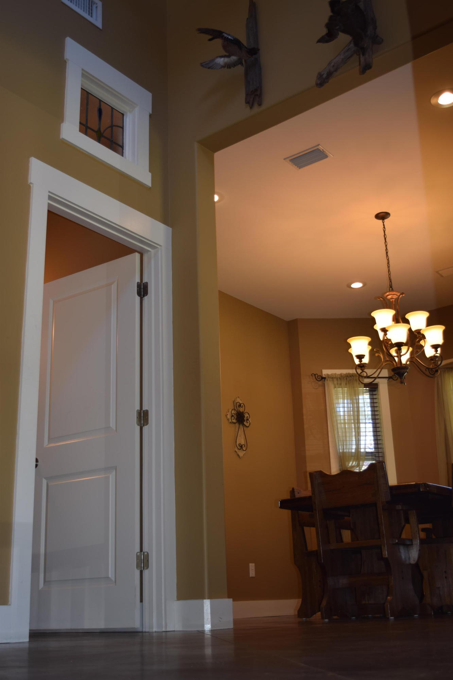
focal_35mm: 42
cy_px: 340
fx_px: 793
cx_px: 226
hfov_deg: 31.9
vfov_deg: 46.4
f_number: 4.5
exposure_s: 1/25
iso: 100
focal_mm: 28
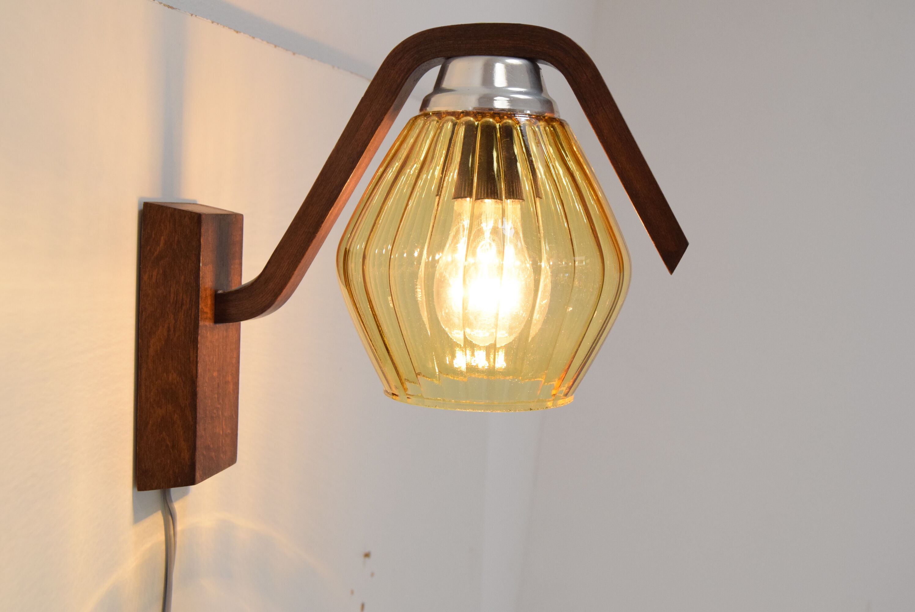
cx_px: 458
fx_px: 1183
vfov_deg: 29.0
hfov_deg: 42.3
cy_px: 306
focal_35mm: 46
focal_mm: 31
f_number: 8
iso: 1600
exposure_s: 1/250
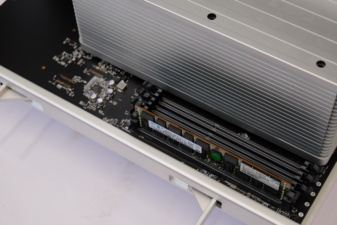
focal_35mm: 67
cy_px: 112
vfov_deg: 20.3
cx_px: 168
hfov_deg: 30.1
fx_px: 627
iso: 2000
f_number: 6.4
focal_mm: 44.4
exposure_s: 1/60
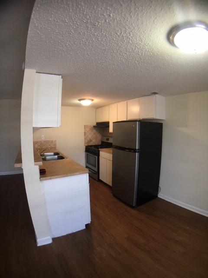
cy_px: 139
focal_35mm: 29
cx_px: 104
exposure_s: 1/30
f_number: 2.2
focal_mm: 4.15
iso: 100
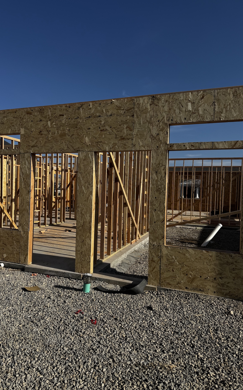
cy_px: 193
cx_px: 99
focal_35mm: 26
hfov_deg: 47.4
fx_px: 276
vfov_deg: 70.4
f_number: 1.78
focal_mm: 6.76
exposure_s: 1/7937
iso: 80
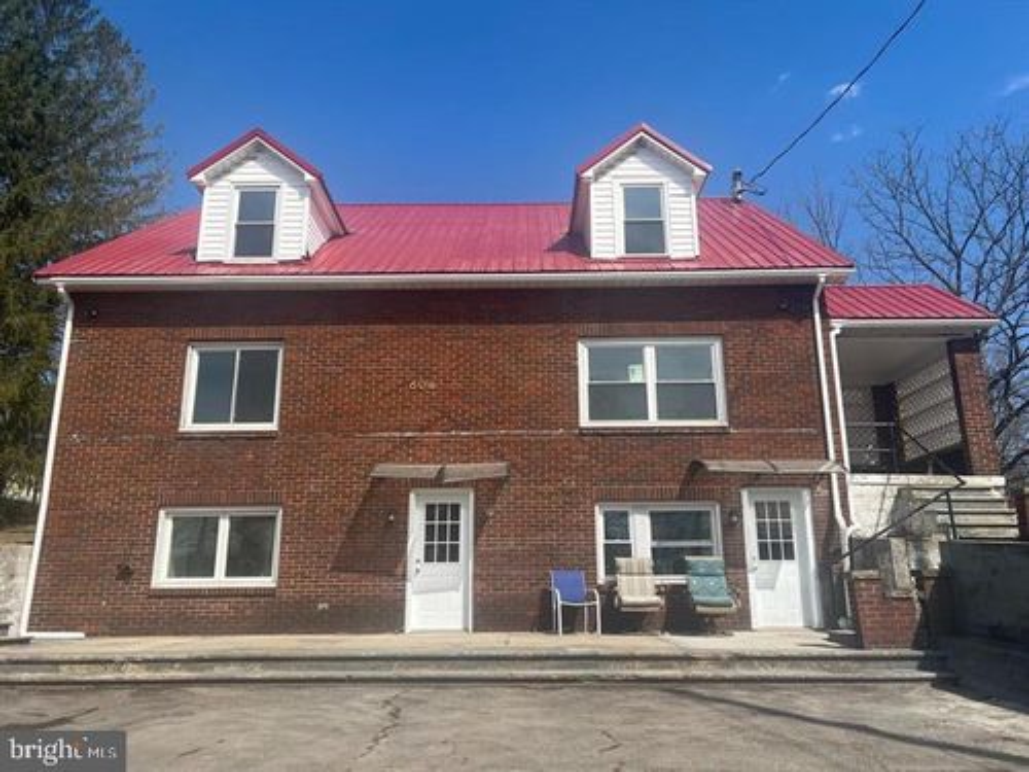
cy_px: 386
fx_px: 773
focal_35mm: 26
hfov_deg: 67.3
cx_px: 514
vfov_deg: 53.1
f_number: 1.5
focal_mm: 5.7
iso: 50
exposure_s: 1/4115
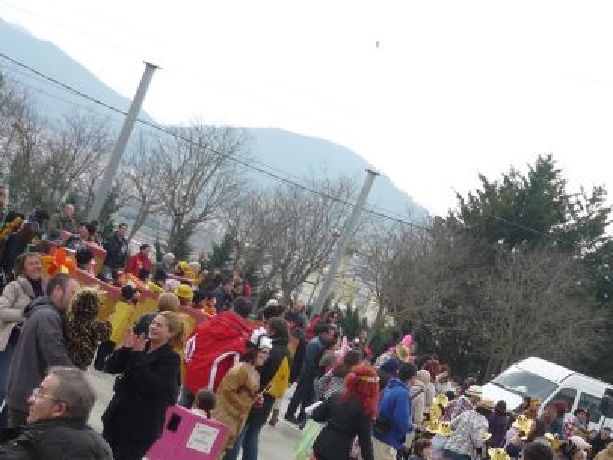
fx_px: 1152
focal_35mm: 65
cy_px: 351
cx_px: 396
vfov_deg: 22.4
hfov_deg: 29.6
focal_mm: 5.5
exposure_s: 1/800
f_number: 2.8
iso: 100
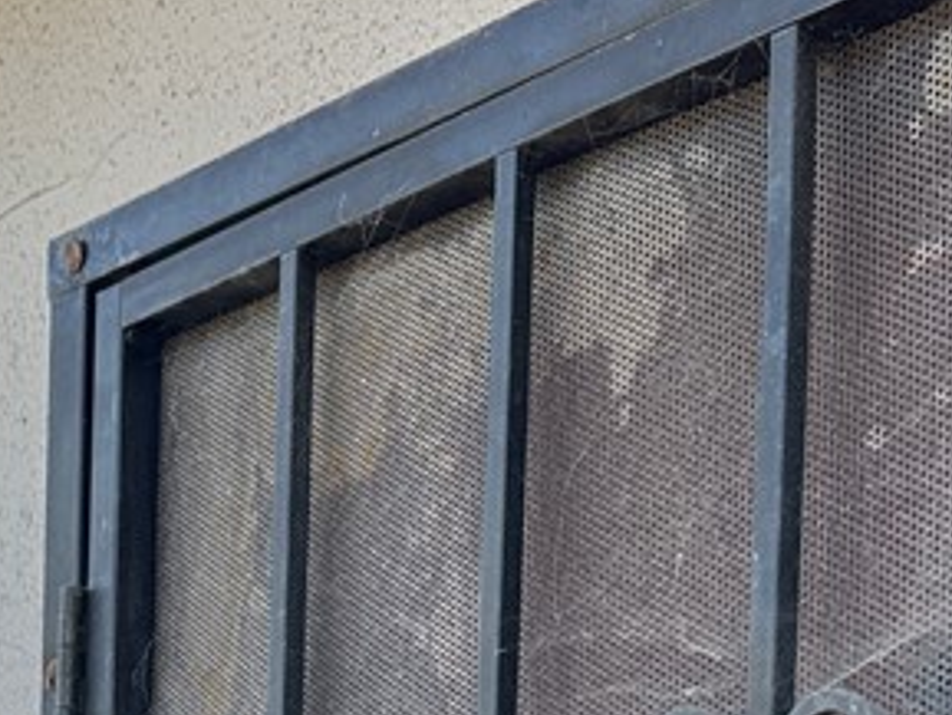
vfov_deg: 15.7
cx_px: 267
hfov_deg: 22.8
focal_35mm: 85
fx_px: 2339
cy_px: 1130
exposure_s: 1/417
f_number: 1.78
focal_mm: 6.76
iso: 80
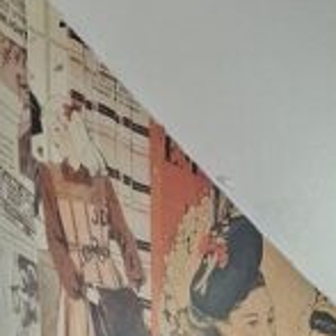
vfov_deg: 10.0
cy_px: 928
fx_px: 1559
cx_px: 839
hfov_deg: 10.4
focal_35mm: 142
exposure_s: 1/100
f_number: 1.8
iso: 100
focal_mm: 5.54
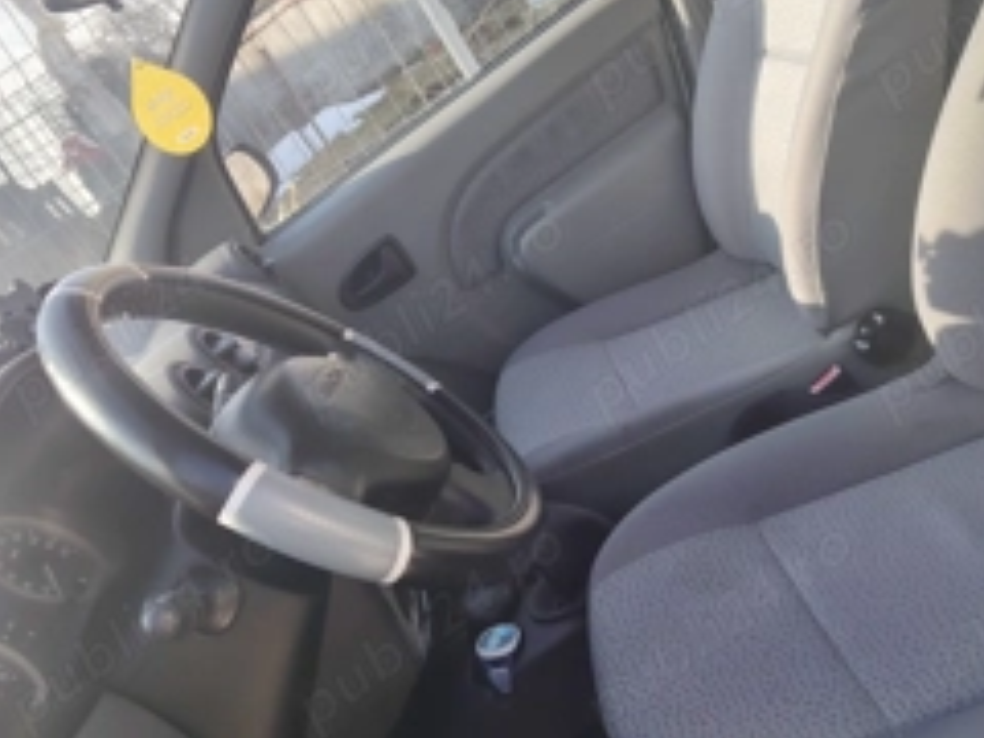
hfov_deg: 46.6
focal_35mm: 40
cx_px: 574
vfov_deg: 36.0
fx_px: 1137
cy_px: 381
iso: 100
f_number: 1.75
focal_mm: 5.25
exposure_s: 1/248
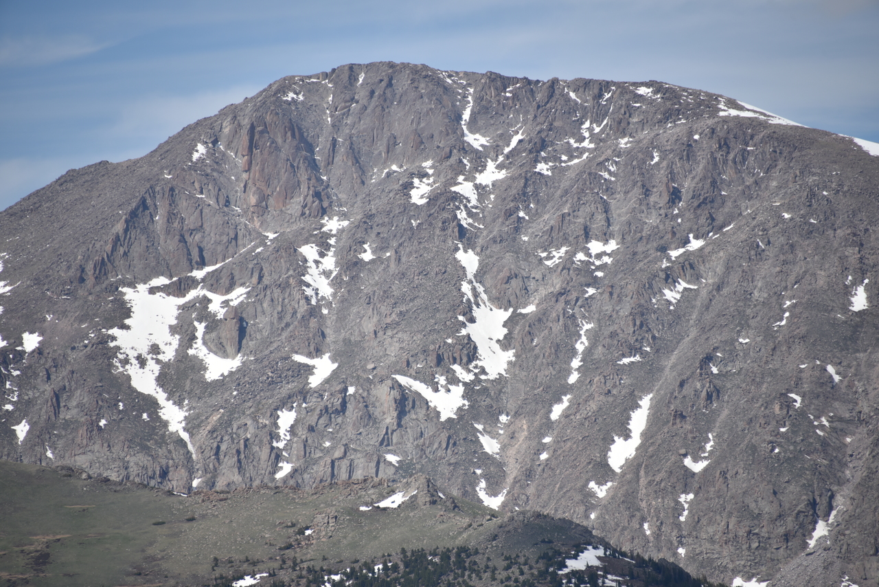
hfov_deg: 6.9
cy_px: 294
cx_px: 440
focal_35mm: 300
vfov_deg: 4.6
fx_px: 7326
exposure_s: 1/640
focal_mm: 300
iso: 100
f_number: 6.3
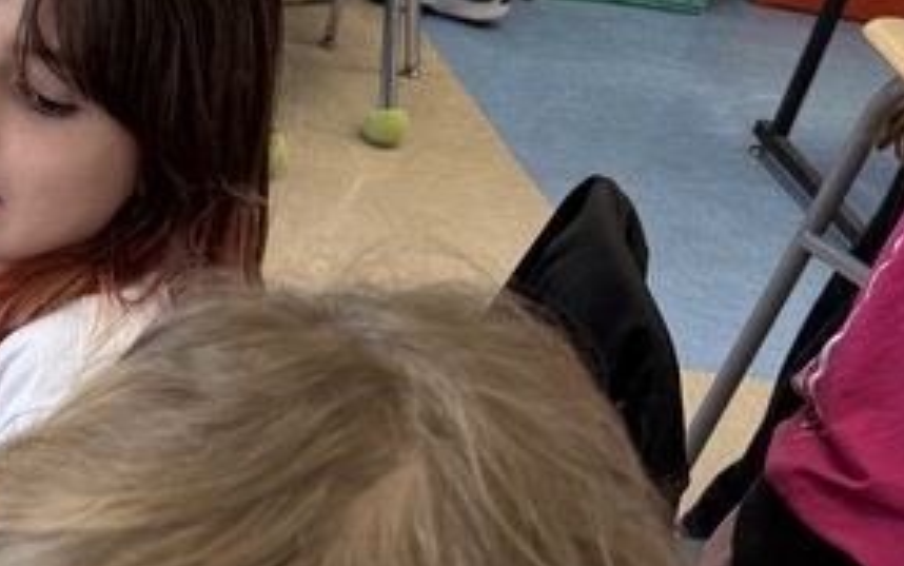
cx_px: -294
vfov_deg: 13.7
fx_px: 2243
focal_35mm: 91
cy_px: 803
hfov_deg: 20.6
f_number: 1.78
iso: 100
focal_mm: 6.76
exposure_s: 1/120
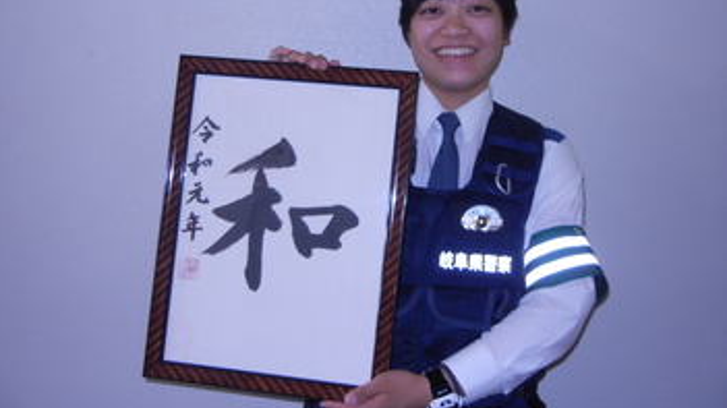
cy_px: 139
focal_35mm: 43
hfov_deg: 47.4
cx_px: 361
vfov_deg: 27.5
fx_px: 828
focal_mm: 7.1
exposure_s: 1/30
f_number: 3.7
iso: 200
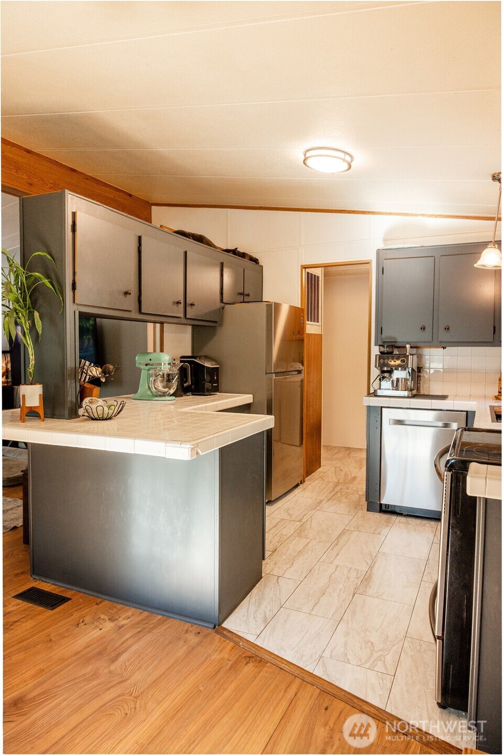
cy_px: 378
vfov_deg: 73.7
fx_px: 503
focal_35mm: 24
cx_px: 252
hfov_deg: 53.1
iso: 1250
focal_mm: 24
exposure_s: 1/800
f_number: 7.1
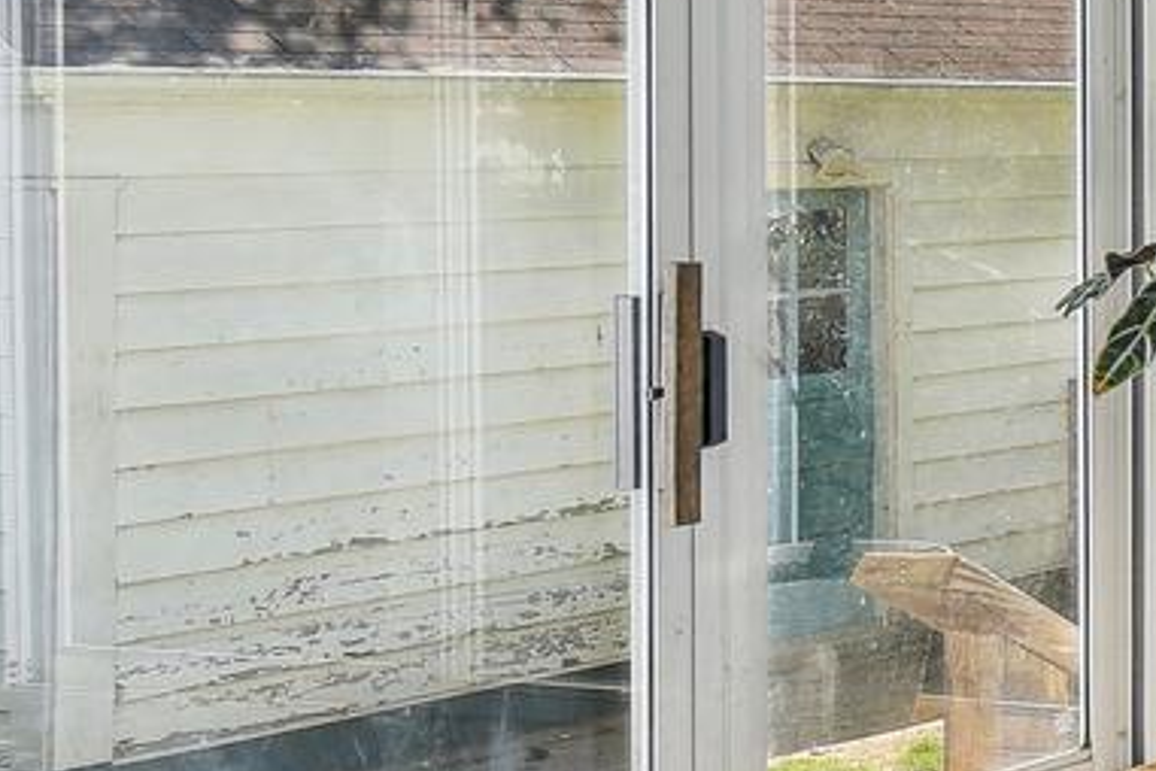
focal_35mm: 86
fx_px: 2761
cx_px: 2515
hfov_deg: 16.1
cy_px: 229
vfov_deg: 15.8
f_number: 8
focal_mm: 16
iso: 400
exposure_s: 1/30
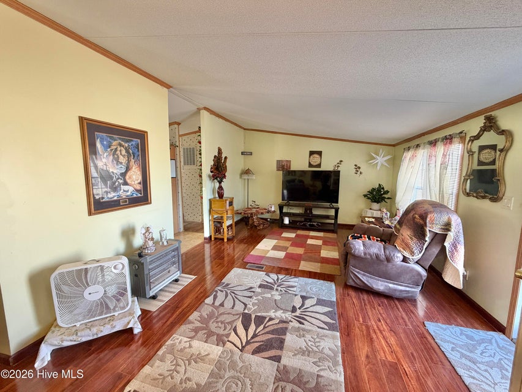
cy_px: 196
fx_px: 211
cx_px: 261
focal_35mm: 14
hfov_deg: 102.1
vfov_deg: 85.7
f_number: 2.2
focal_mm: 2.22
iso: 250
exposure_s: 1/60
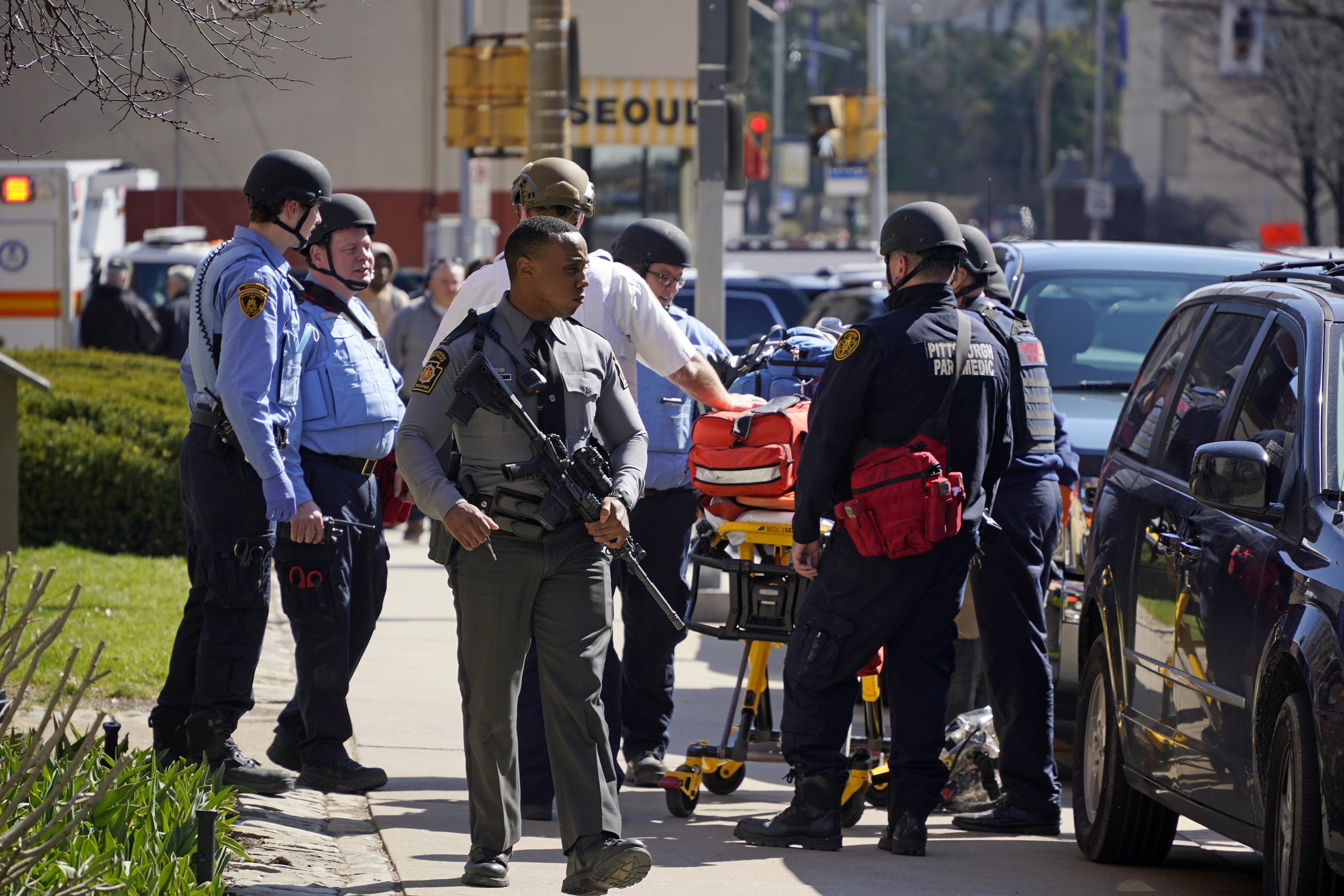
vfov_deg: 7.3
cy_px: 448
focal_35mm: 187
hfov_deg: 11.0
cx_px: 672
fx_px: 6981
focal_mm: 187
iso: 160
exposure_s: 1/500
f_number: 5.6
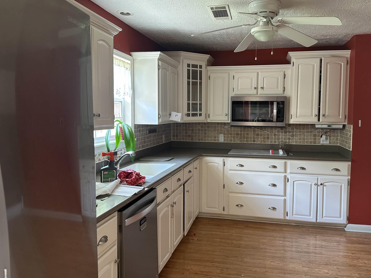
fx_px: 300
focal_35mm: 28
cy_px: 133
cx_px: 208
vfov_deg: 49.7
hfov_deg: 63.2
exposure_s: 1/60
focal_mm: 6.86
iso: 200
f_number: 1.78
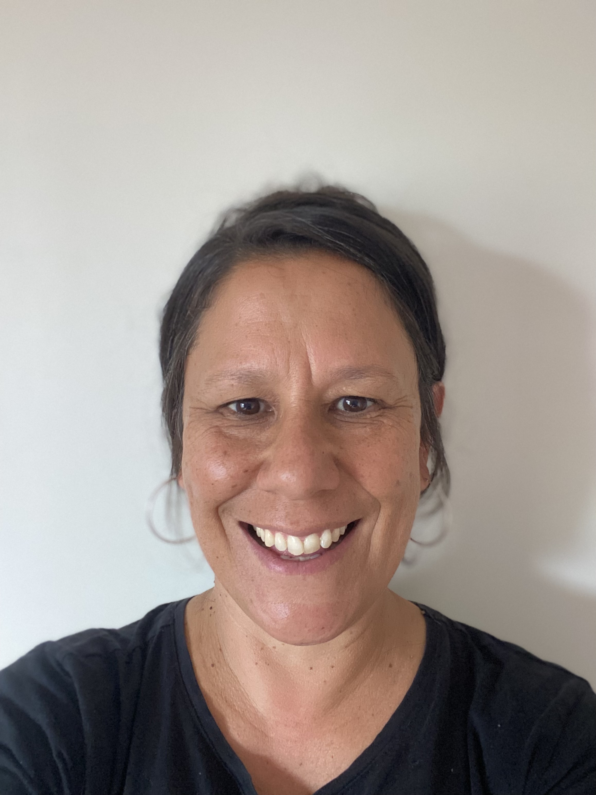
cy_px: 398
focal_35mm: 30
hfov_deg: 46.8
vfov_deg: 60.0
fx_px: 689
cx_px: 298
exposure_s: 1/44
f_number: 2.2
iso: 400
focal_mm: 2.71
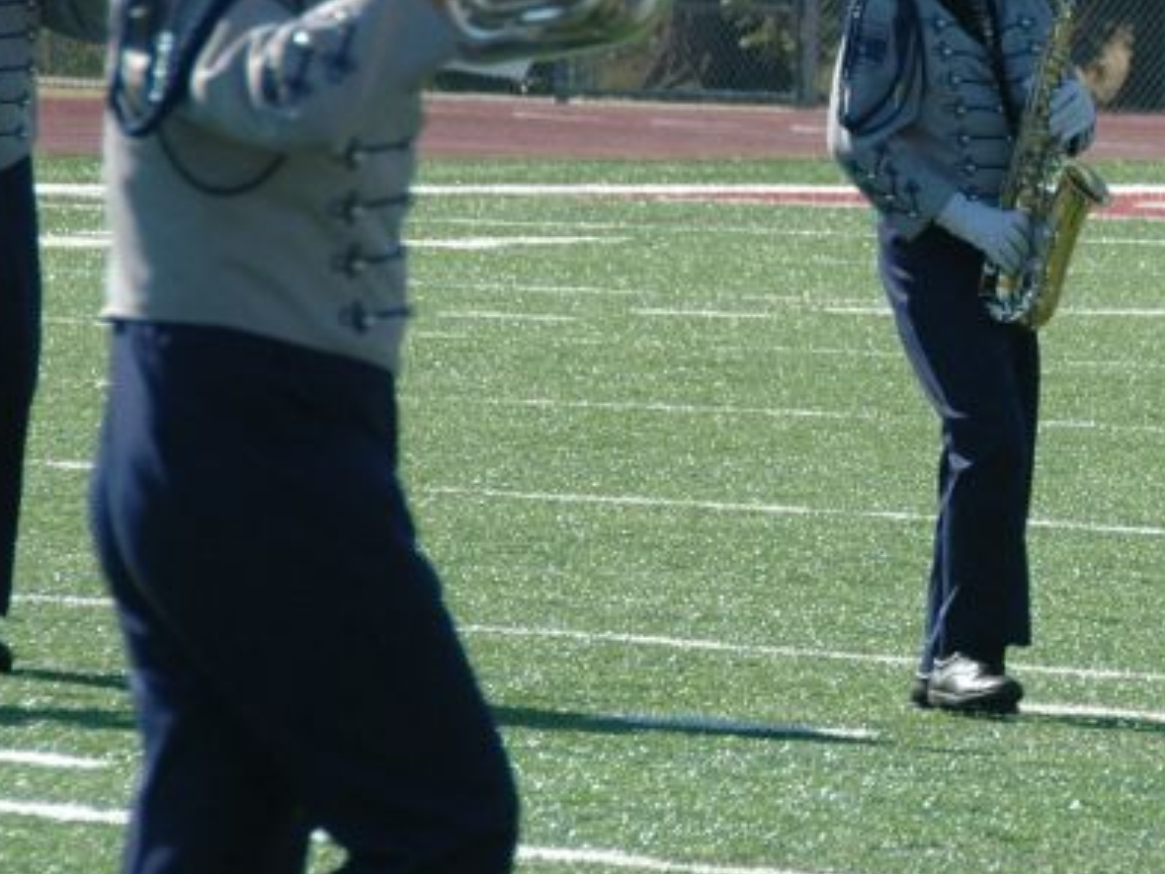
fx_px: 16429
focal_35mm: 488
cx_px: 1334
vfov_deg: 3.0
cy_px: 385
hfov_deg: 4.1
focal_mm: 130
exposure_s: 1/500
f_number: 5.6
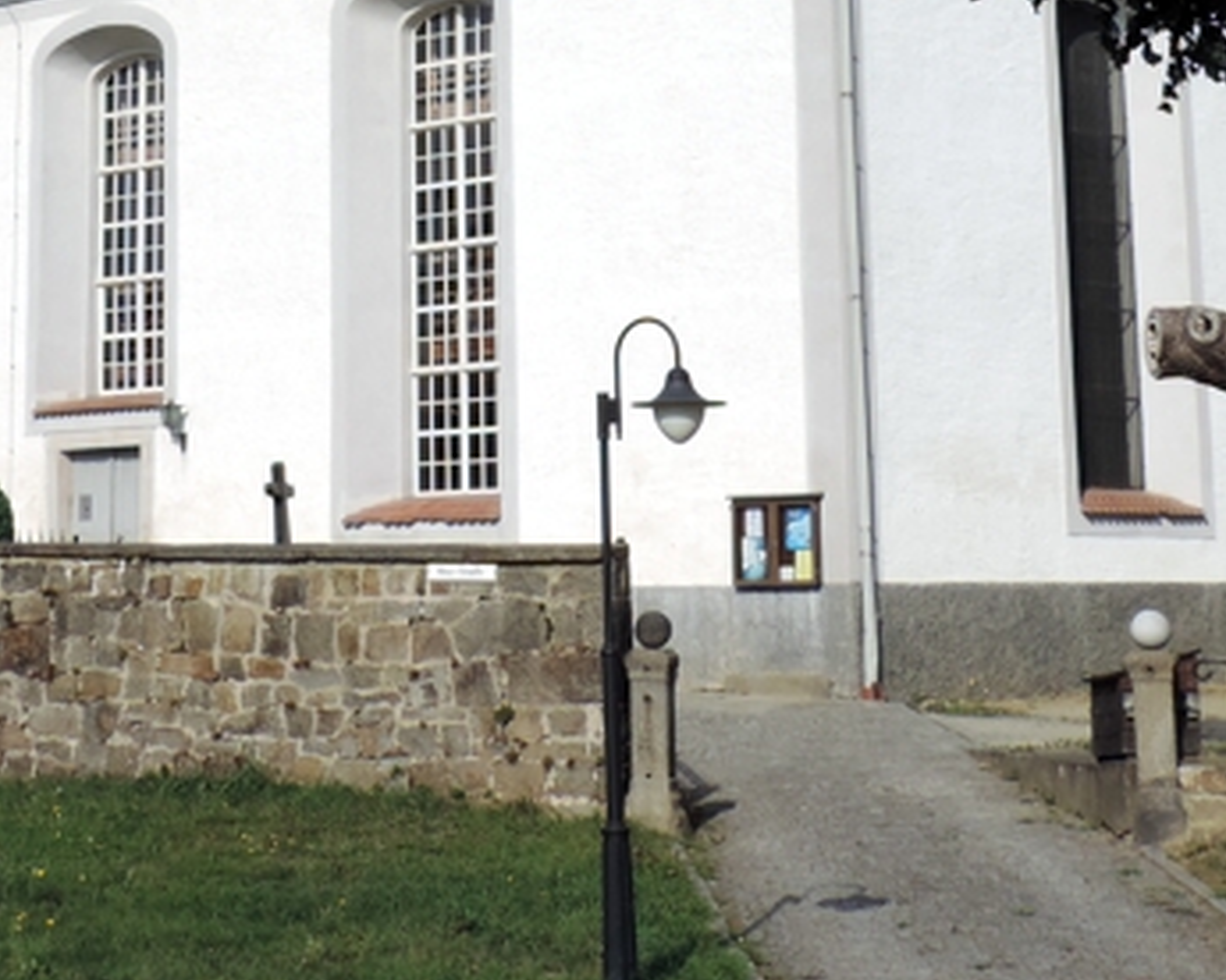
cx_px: 380
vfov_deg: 15.5
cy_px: -259
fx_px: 3447
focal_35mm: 95
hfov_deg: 20.1
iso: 80
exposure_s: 1/1250
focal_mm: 6.2
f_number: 3.6
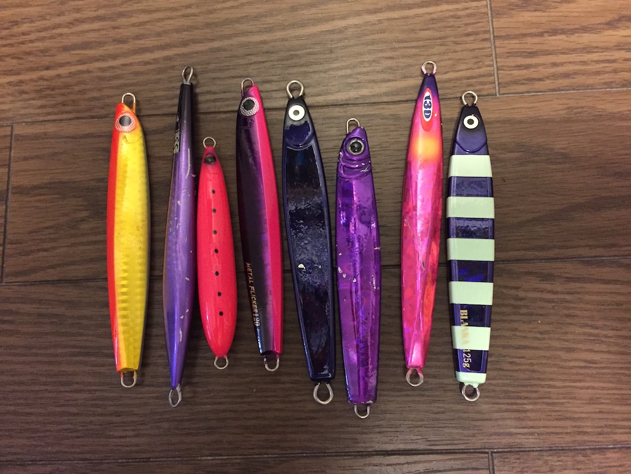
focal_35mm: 29
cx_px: 316
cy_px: 237
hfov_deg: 61.7
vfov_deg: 48.2
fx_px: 529
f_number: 2.2
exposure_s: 1/15
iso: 320
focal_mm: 4.15
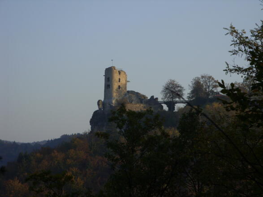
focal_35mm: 162
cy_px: 98
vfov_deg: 9.2
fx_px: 1231
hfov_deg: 12.2
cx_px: 132
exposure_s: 1/309
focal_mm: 26.9
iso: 50
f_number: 4.3
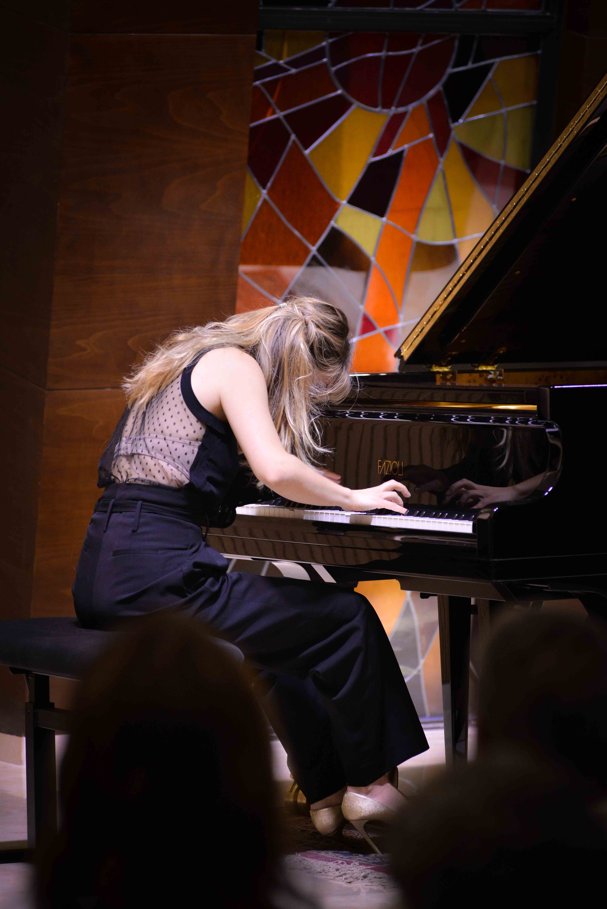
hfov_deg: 8.1
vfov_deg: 12.1
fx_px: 4296
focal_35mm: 170
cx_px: 304
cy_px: 454
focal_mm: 170
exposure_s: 1/160
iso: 1600
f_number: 2.8
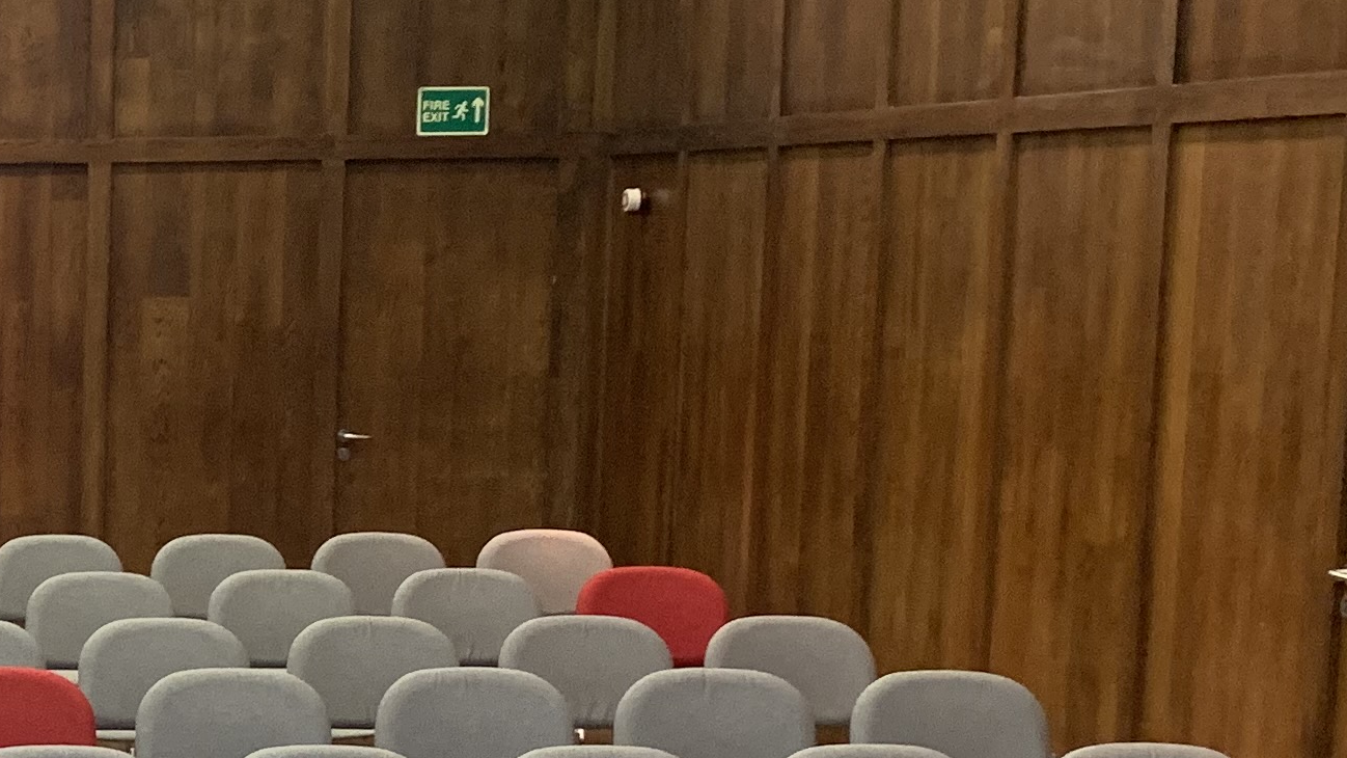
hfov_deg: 21.9
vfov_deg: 13.6
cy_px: 733
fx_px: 3143
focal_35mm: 88
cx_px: -380
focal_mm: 4.25
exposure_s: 1/33
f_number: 1.8
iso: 250
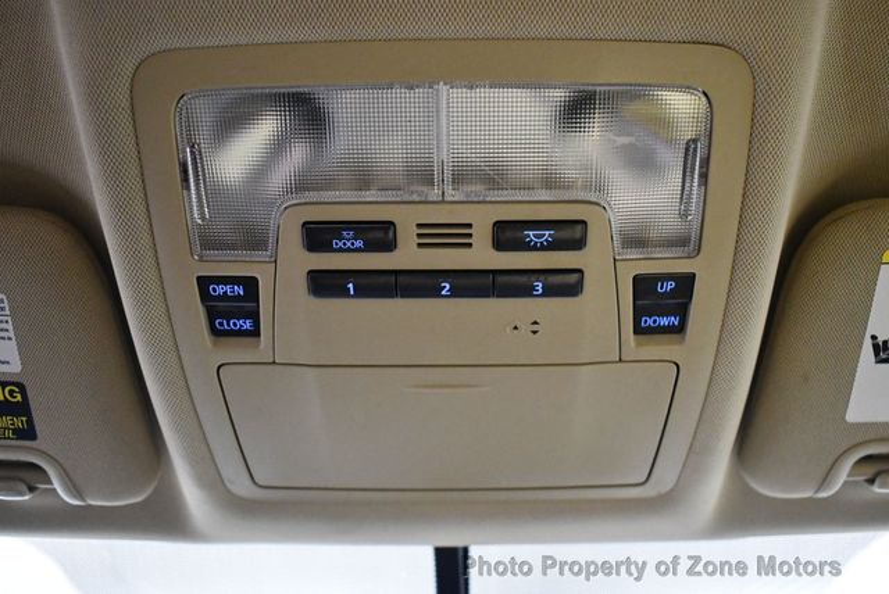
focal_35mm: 36
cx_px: 444
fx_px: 890
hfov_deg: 53.1
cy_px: 297
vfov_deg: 36.9
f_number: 3.5
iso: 3600
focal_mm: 18
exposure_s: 1/60
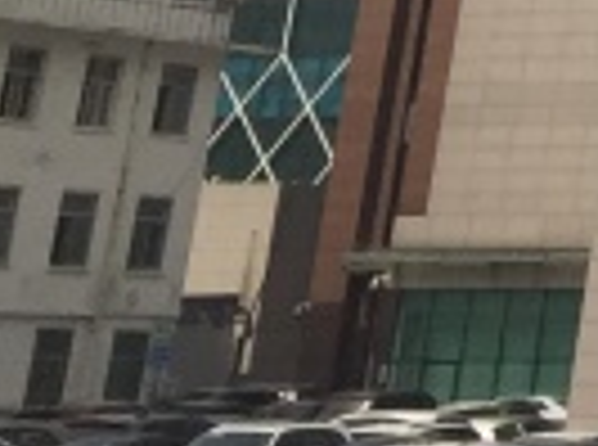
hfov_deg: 7.0
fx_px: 3859
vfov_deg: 5.9
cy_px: -1068
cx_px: 2275
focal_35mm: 224
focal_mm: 4.15
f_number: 2.2
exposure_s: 1/3049
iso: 32
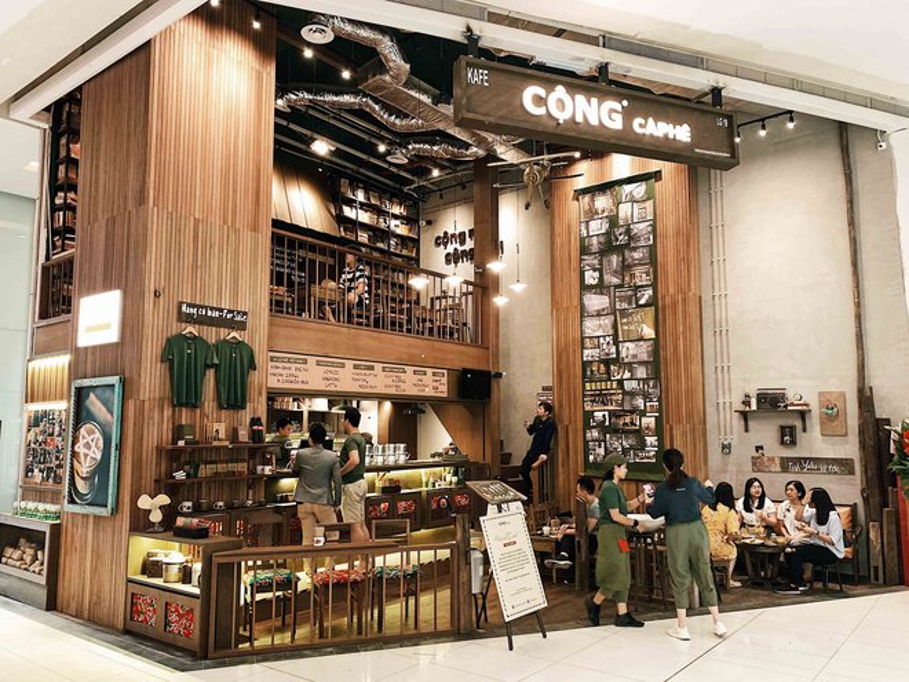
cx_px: 454
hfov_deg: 67.3
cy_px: 341
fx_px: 683
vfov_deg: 53.1
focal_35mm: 26
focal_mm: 4.25
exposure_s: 1/50
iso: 200
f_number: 1.8
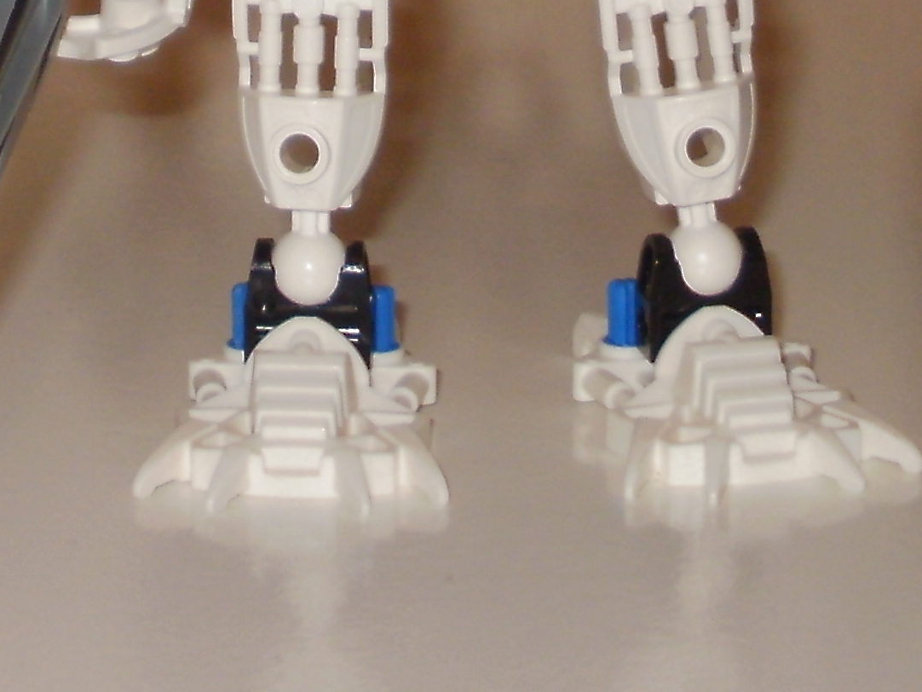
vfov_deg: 10.6
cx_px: 376
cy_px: -487
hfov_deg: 14.9
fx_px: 3517
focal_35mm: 132
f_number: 3.5
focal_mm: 6.3
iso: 125
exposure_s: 1/30
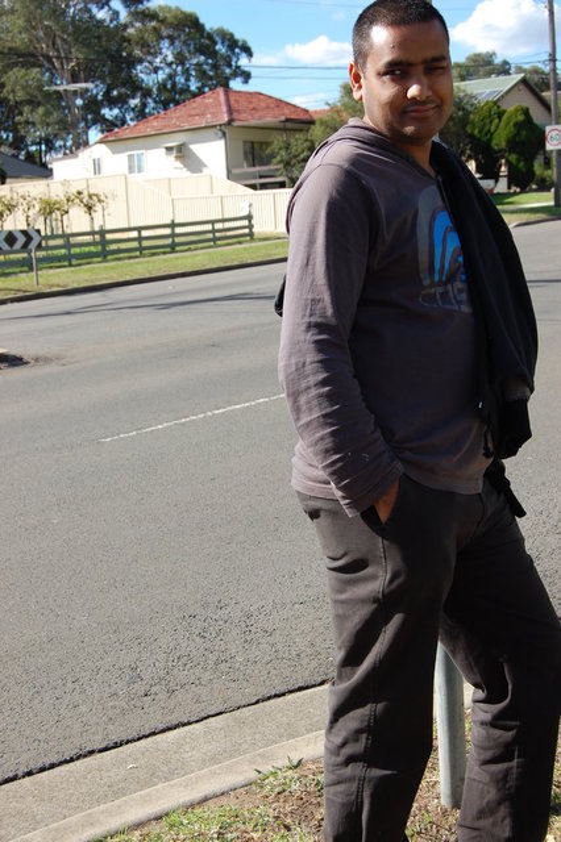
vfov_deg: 38.9
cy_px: 421
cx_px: 280
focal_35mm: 51
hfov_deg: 26.5
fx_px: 1193
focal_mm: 34
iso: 200
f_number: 8
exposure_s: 1/250
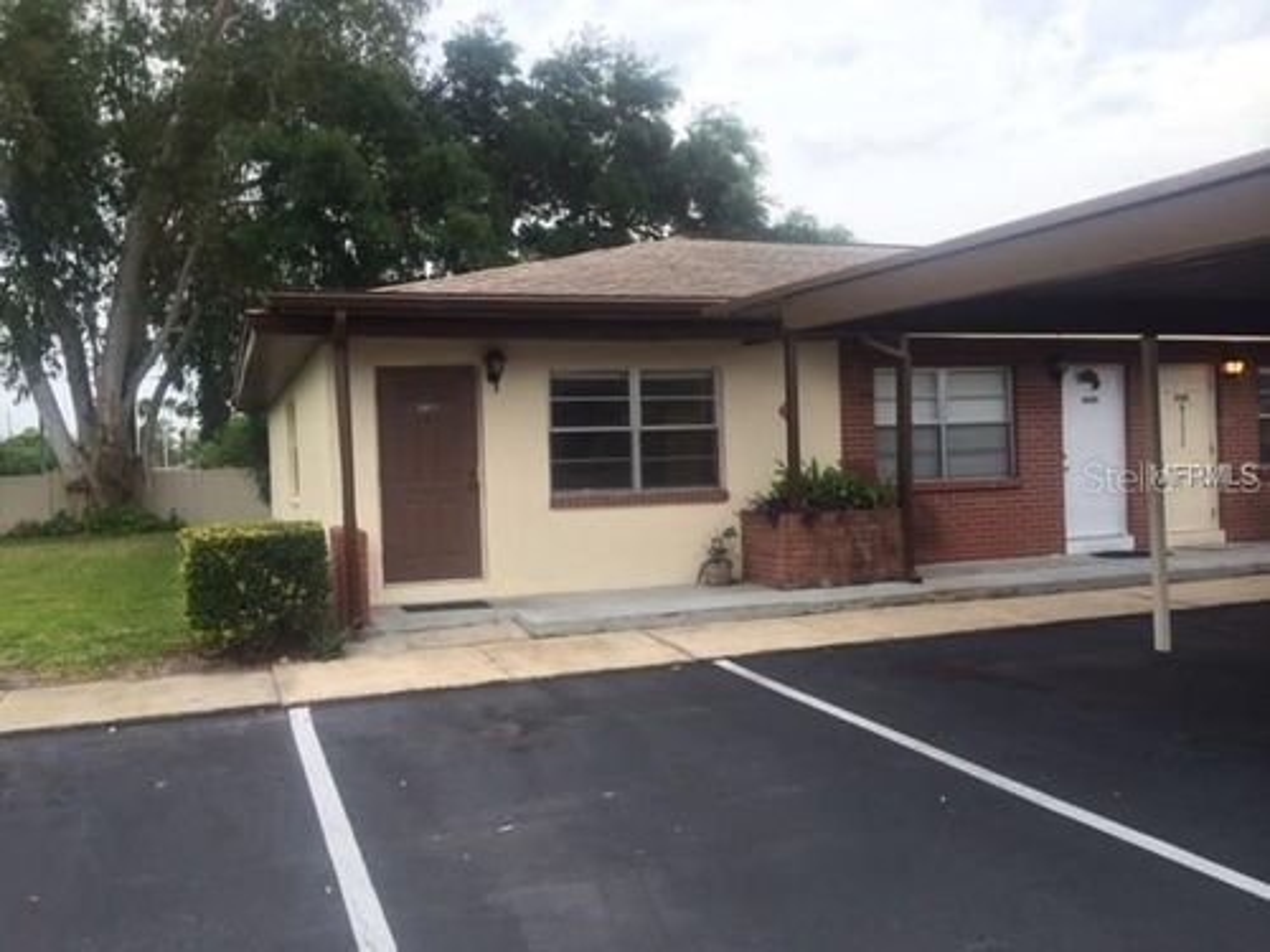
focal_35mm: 30
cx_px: 635
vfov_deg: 46.8
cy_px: 476
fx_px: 1101
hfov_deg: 60.0
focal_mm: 4.12
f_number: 2.2
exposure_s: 1/120
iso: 64
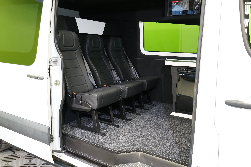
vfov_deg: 45.0
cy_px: 84
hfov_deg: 63.7
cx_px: 126
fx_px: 202
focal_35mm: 29
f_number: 5.6
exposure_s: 1/10
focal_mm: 29
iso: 1000
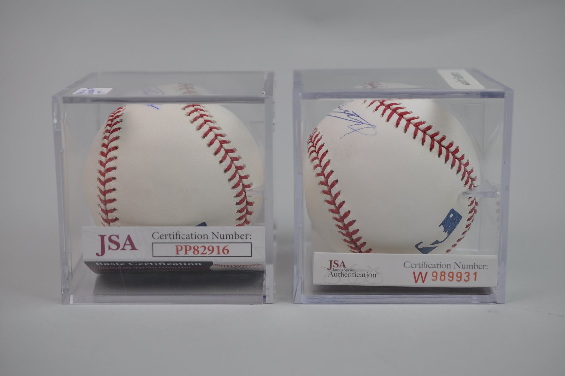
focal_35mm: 60
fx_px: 940
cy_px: 188
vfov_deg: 22.6
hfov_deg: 33.4
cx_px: 282
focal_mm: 40
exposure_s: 1/80
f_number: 4
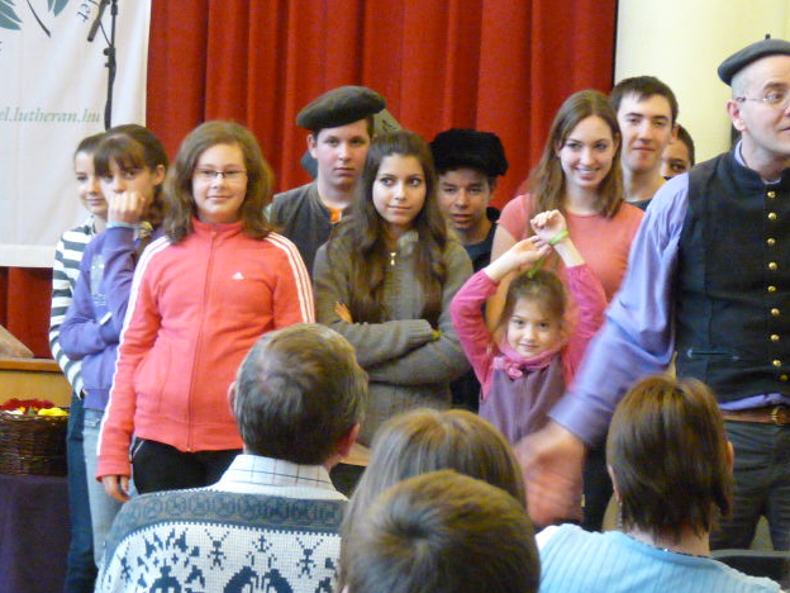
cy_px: 302
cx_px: 389
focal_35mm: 204
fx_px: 4656
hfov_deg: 9.7
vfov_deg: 7.3
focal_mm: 20.1
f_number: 3.6
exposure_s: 1/20
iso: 800
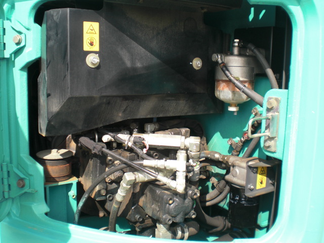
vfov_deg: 37.7
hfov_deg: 49.0
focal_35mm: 38
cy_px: 122
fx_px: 356
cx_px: 162
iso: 64
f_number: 3.1
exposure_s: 1/320
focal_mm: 6.3
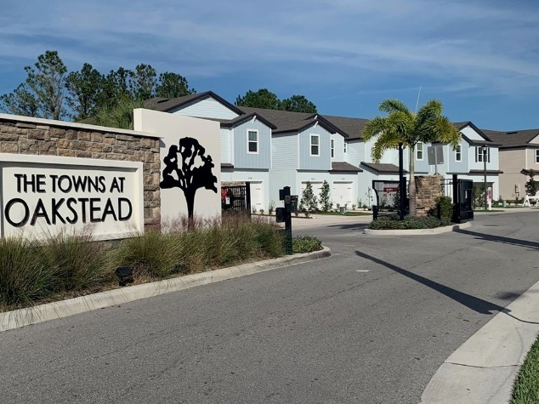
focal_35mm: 42
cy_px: 205
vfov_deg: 34.3
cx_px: 262
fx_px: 654
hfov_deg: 44.8
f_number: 1.8
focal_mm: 4.25
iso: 25
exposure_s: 1/4673
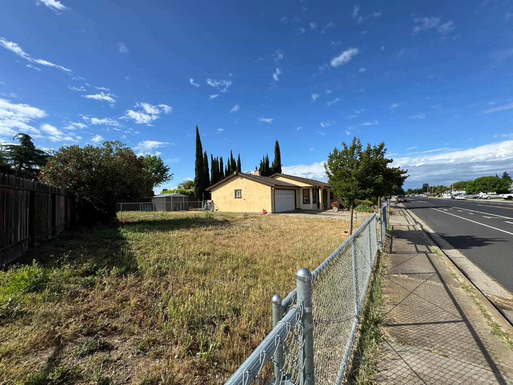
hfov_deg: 102.1
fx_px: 207
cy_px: 192
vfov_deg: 85.7
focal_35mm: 14
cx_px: 256
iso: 50
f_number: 2.2
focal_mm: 2.22
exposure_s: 1/2494
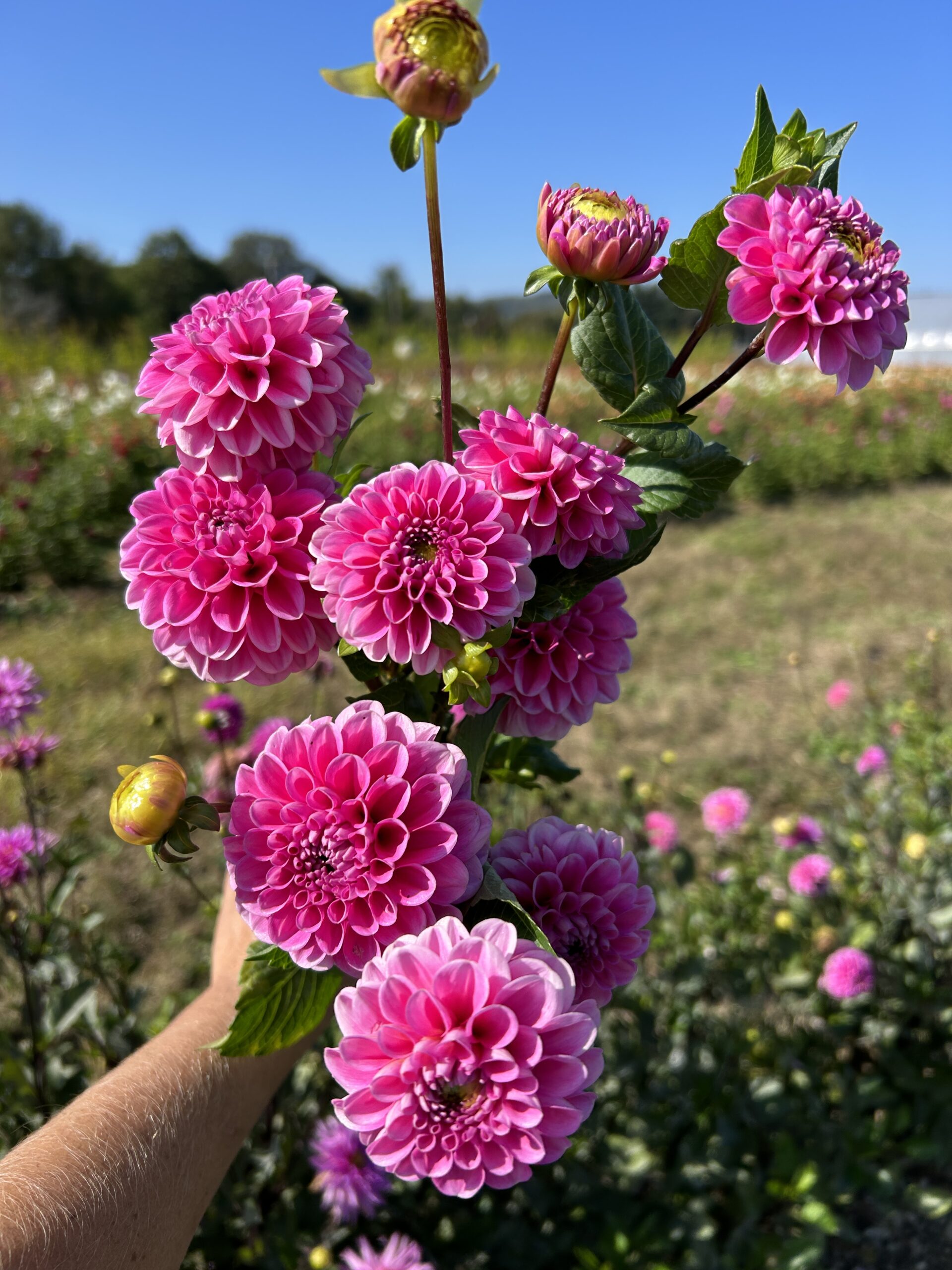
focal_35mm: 26
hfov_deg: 53.1
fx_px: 953
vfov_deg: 67.3
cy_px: 635
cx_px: 476
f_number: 1.5
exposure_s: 1/2762
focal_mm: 5.7
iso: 50
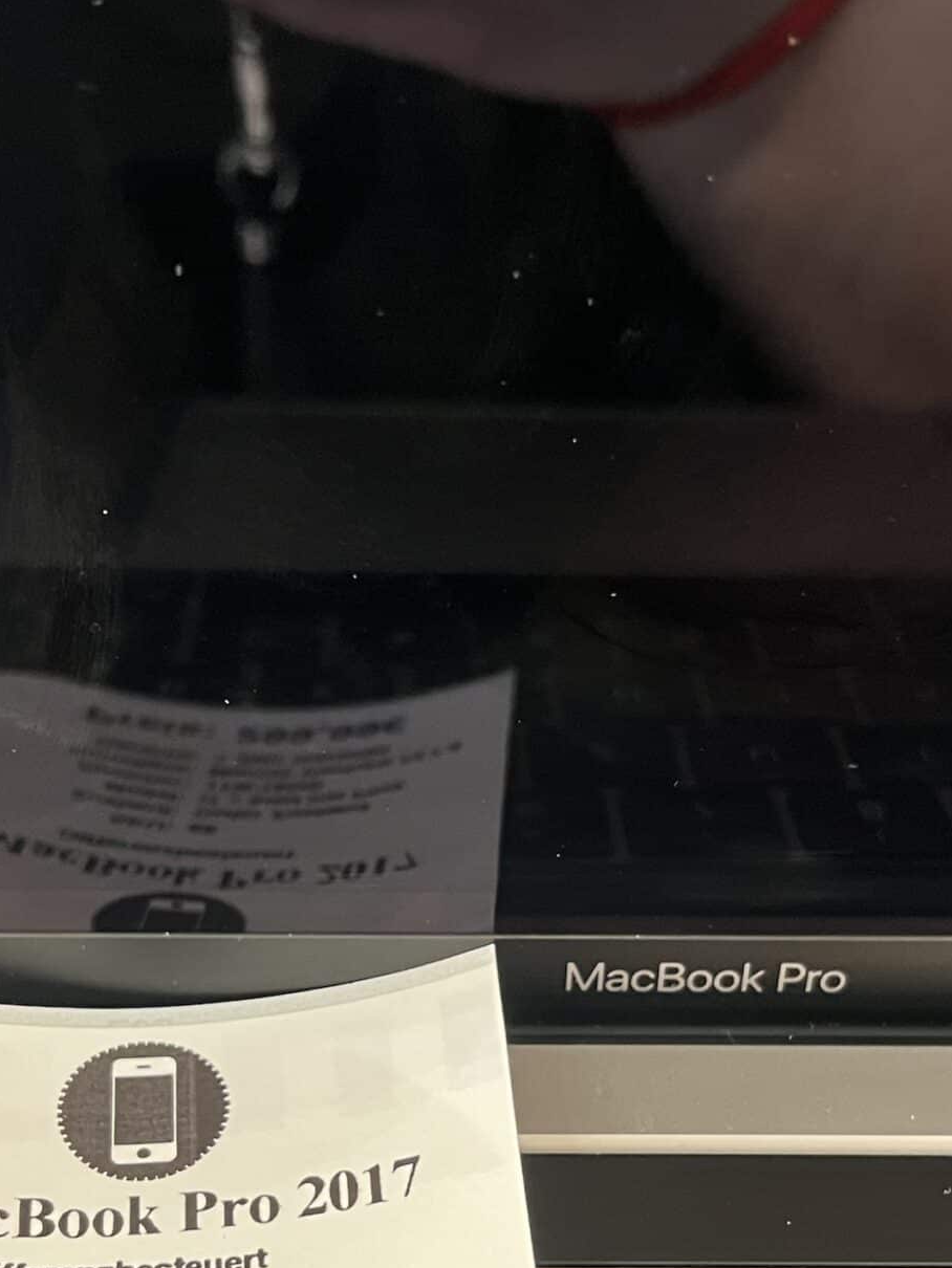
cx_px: 481
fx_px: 2016
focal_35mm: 55
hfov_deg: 26.6
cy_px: 920
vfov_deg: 34.3
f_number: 1.5
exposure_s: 1/50
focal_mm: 5.7
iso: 400
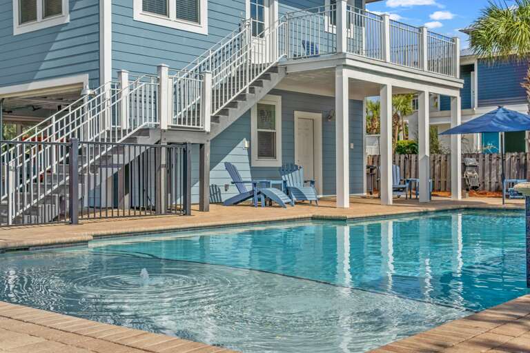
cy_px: 176
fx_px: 662
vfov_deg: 29.9
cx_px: 265
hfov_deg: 43.6
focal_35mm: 45
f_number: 4
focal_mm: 30
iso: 100
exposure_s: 1/4000
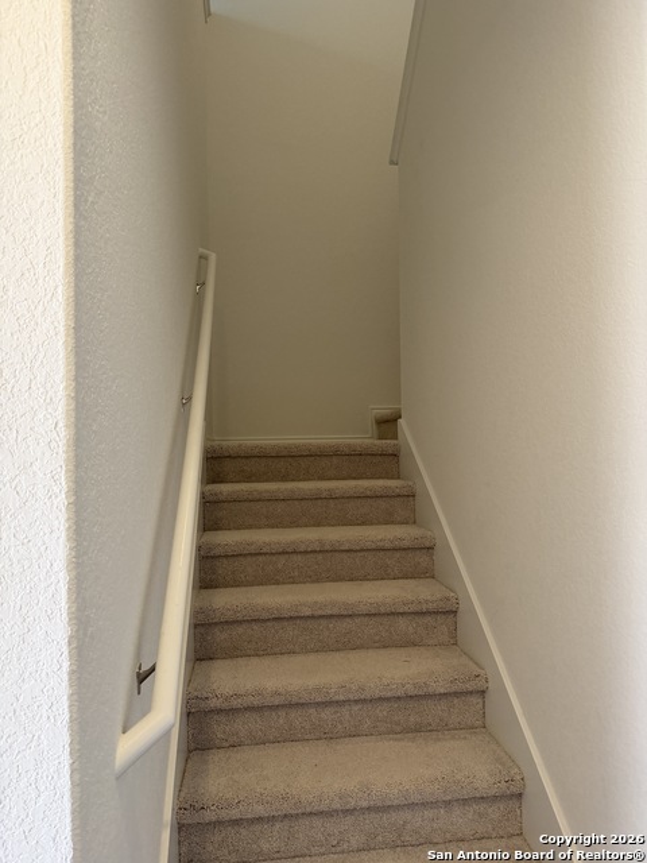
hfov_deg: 56.8
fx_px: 598
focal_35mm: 24
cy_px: 432
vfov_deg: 71.6
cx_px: 324
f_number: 1.78
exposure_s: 1/150
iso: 200
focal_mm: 6.76
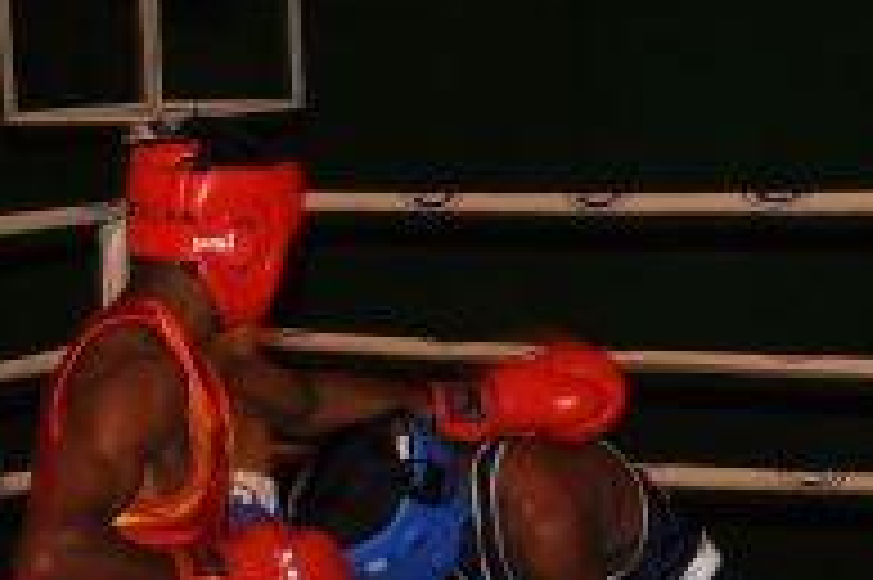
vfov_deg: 8.3
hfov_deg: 12.6
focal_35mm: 163
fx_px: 3938
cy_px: 733
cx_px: 266
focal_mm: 35
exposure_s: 1/45
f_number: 5.6
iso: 200
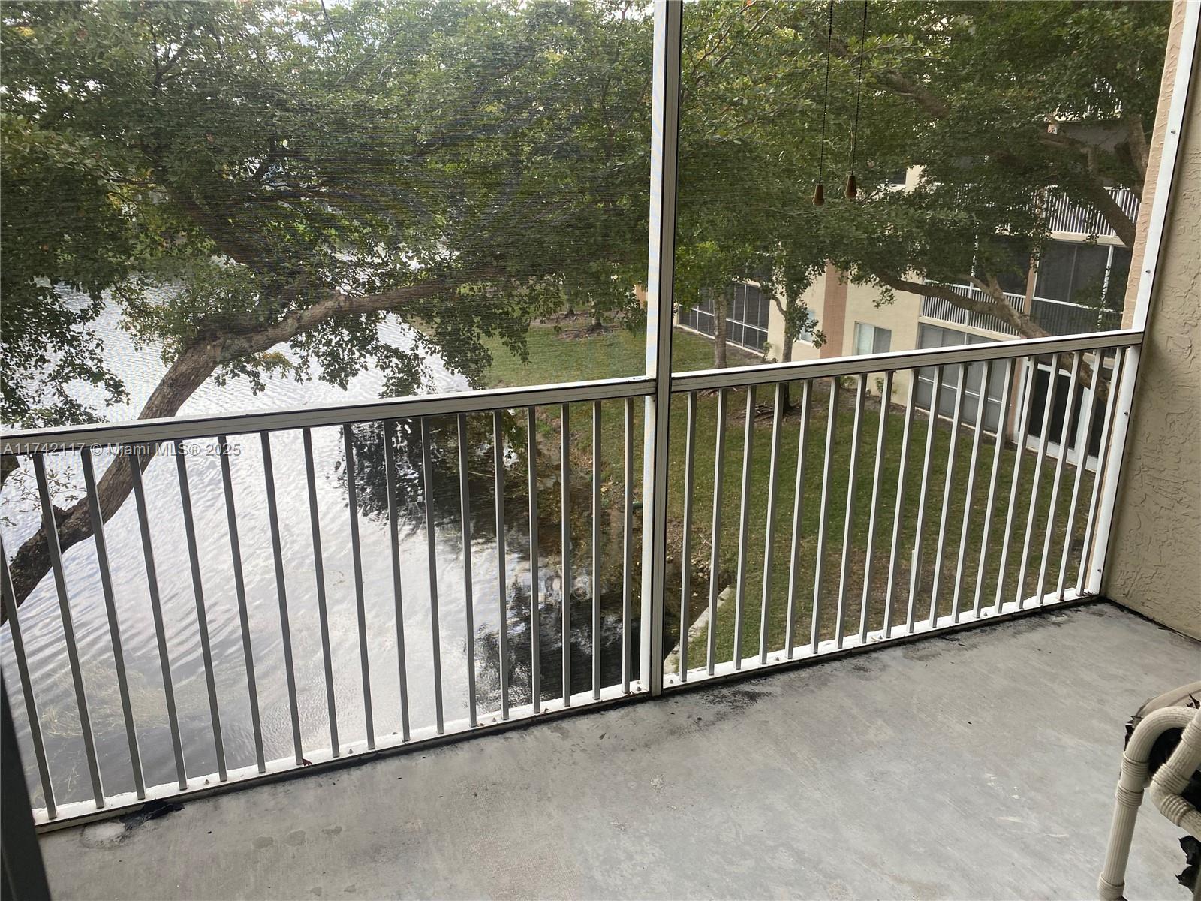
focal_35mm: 26
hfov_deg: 67.3
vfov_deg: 53.1
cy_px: 450
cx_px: 600
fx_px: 902
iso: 32
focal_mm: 4.25
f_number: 1.8
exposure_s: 1/573
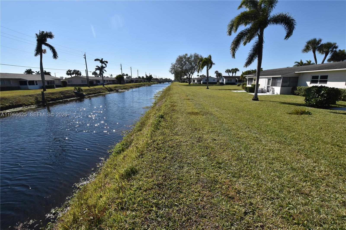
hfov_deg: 100.4
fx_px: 144
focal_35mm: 15
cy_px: 115
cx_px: 173
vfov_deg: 77.3
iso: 200
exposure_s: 1/640
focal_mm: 10
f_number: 8
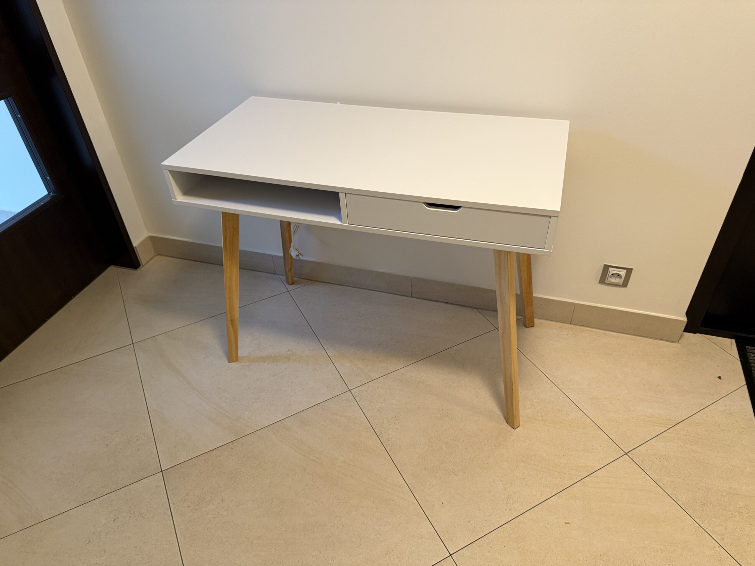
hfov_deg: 71.6
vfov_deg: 56.8
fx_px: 523
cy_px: 283
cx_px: 378
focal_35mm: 24
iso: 250
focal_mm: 6.76
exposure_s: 1/50
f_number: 1.78
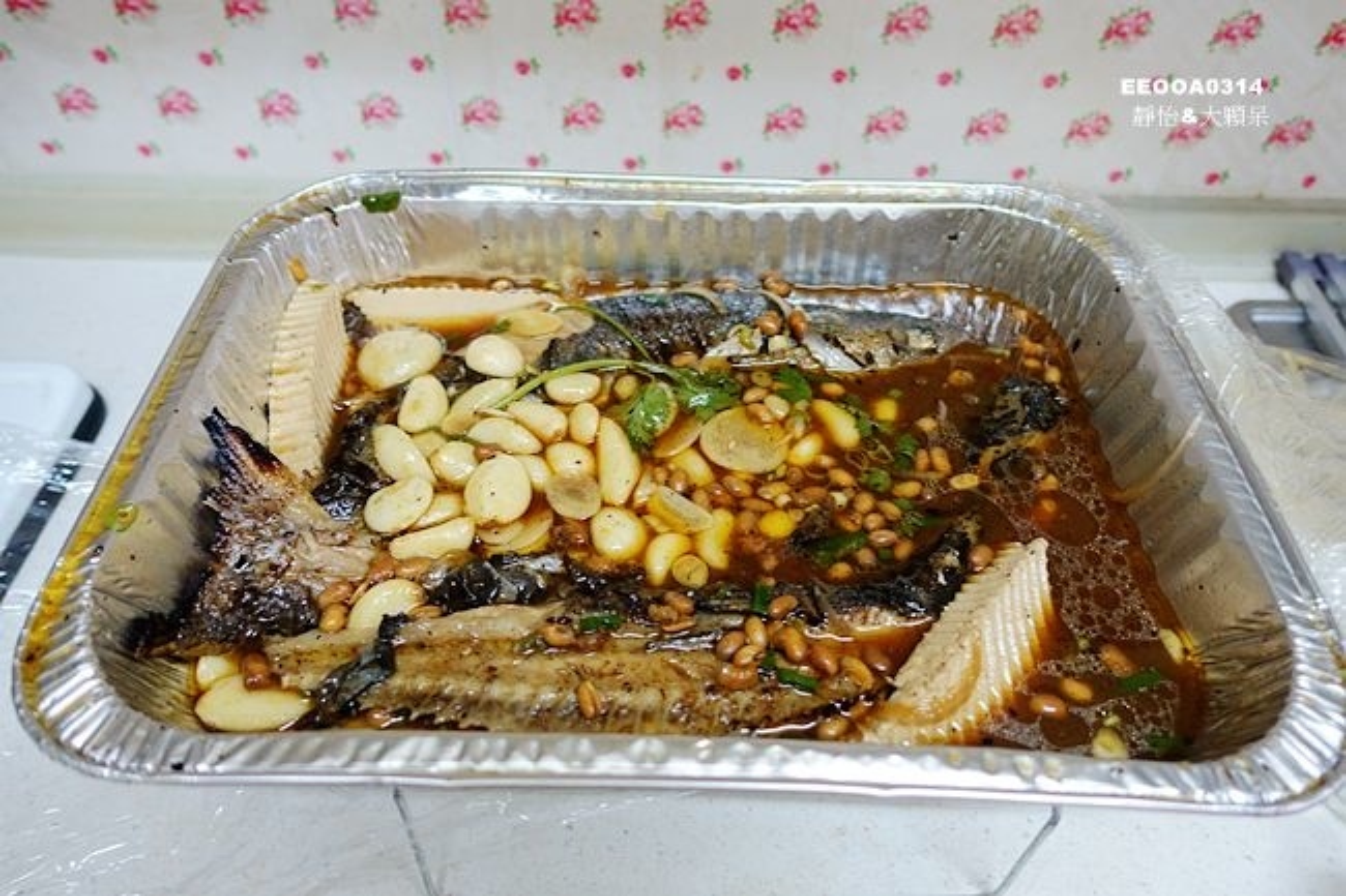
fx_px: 897
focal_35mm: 24
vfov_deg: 53.1
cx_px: 673
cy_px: 448
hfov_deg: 73.8
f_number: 1.8
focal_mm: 8.8
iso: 320
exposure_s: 1/30
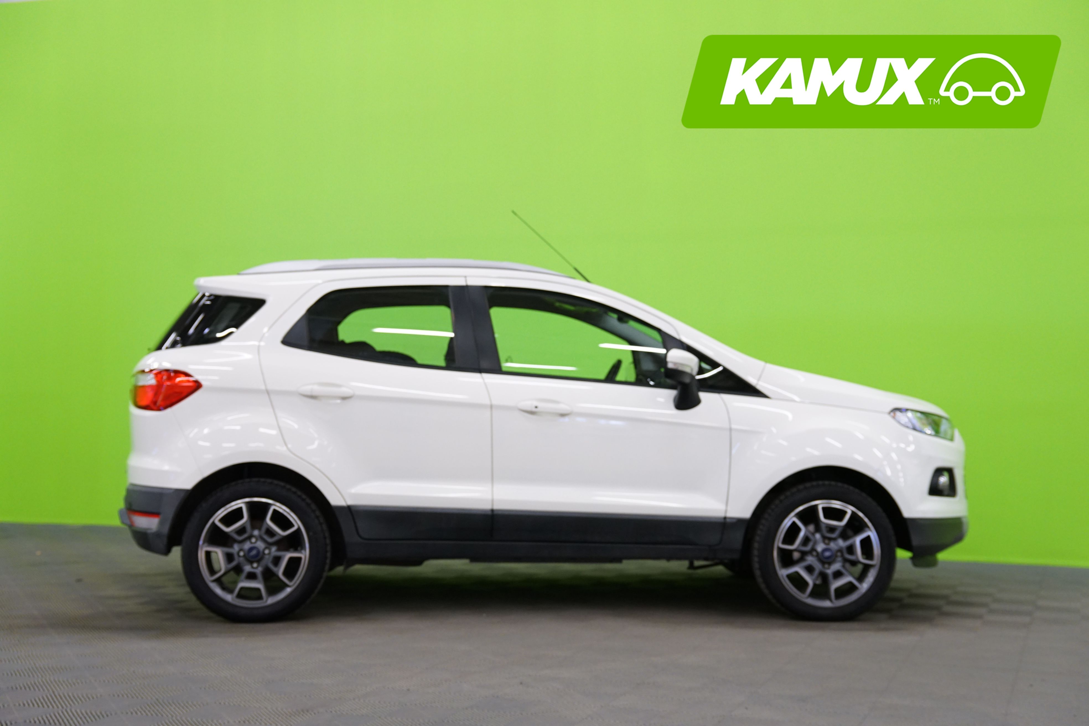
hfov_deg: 41.1
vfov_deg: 28.1
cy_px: 363
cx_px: 544
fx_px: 1452
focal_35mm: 48
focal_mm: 48
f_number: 4
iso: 2000
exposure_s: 1/60
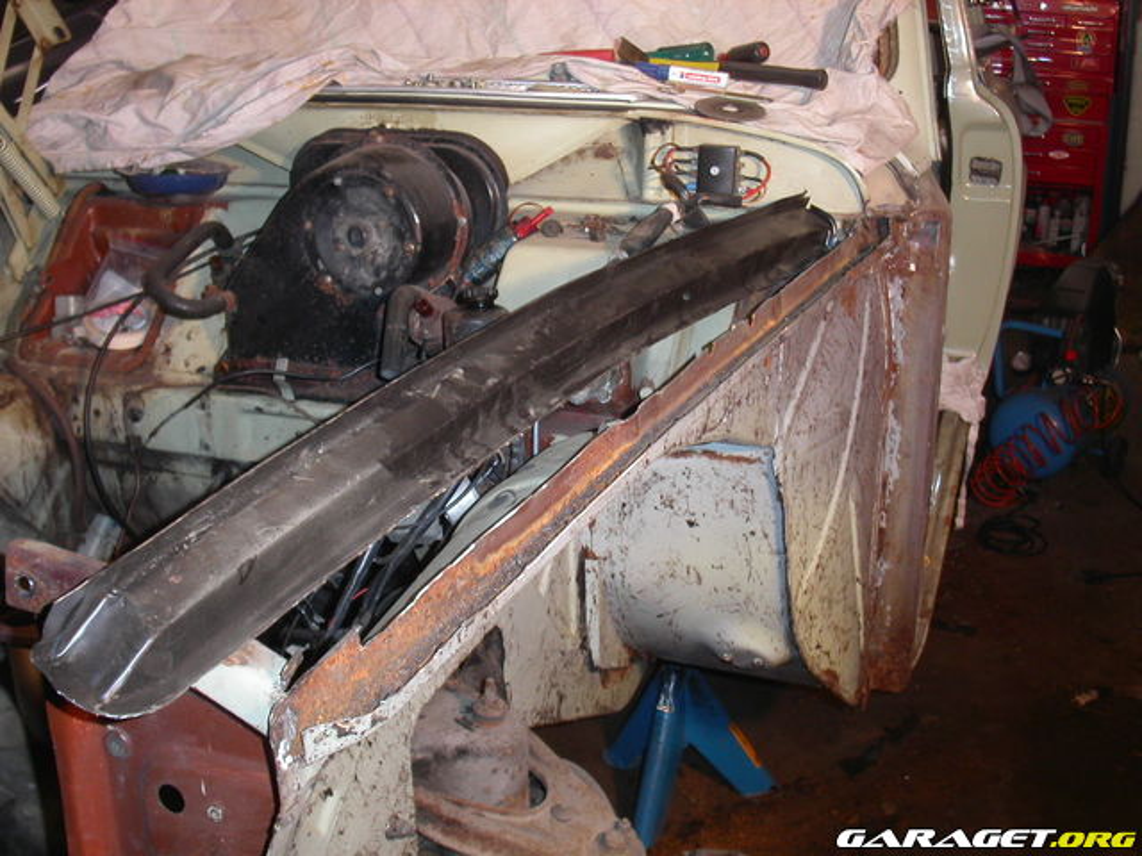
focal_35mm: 38
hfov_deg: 49.0
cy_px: 428
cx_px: 571
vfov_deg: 37.7
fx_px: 1254
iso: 100
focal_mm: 7.8
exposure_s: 1/30
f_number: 2.8
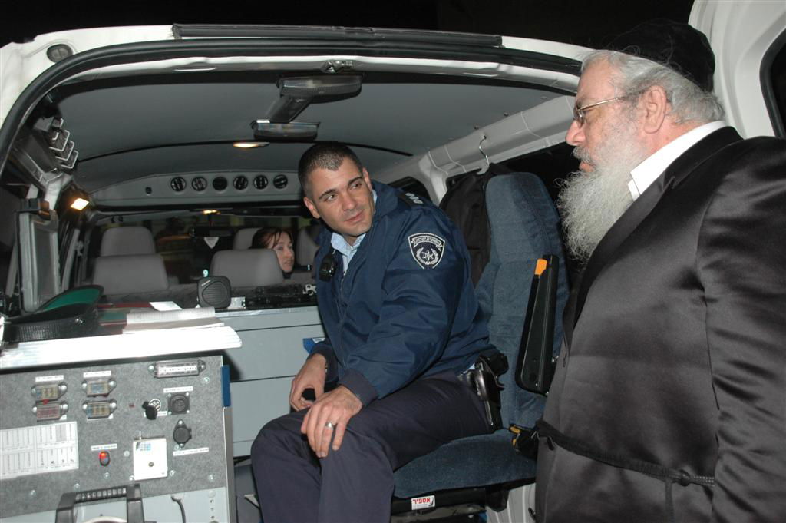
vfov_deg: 34.2
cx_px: 393
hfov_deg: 49.6
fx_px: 851
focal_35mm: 39
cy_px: 262
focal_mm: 26
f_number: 5
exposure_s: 1/60
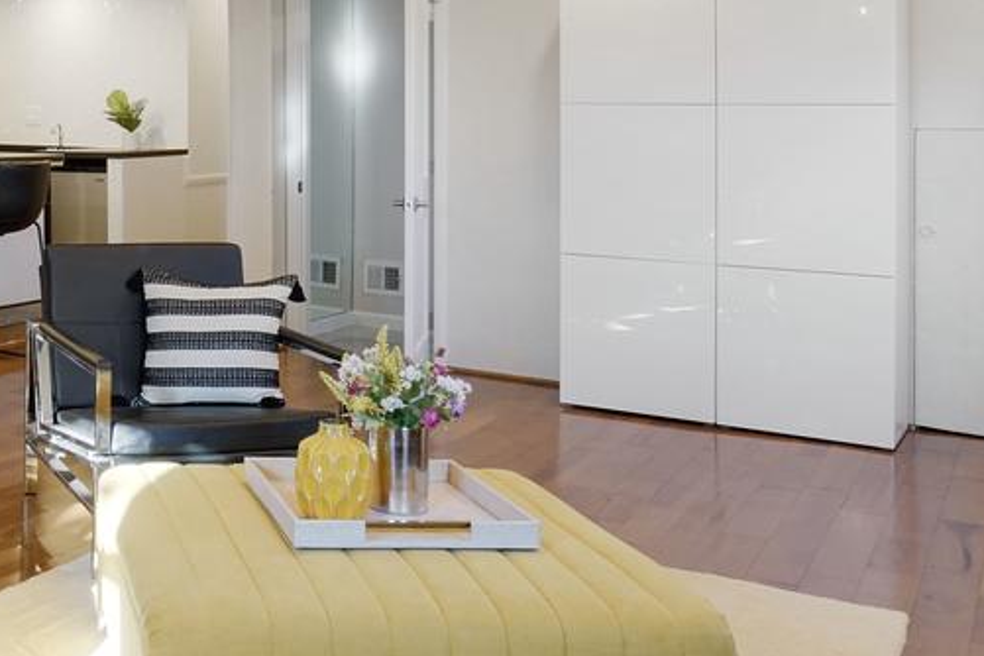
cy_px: 125
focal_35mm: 46
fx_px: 1257
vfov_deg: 28.6
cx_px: -22
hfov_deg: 37.7
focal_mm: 16
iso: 1250
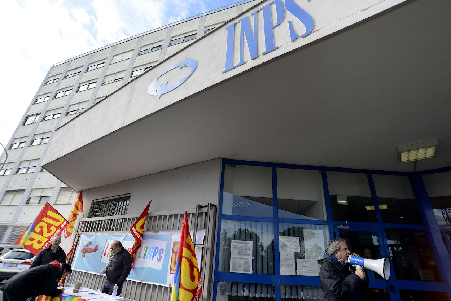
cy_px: 150
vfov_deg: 67.4
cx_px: 226
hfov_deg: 90.0
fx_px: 226
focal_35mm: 18
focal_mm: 18
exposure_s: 1/400
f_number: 8
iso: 500
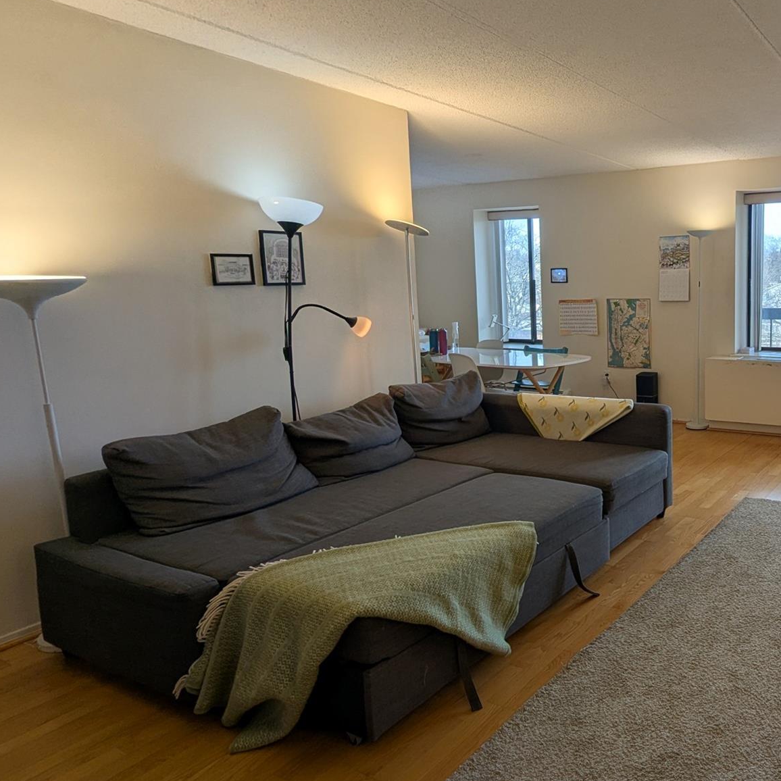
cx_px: 660
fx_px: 638
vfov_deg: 62.9
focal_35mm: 25
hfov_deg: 56.7
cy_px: 369
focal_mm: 2.35
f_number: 2.2
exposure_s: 1/334
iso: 65
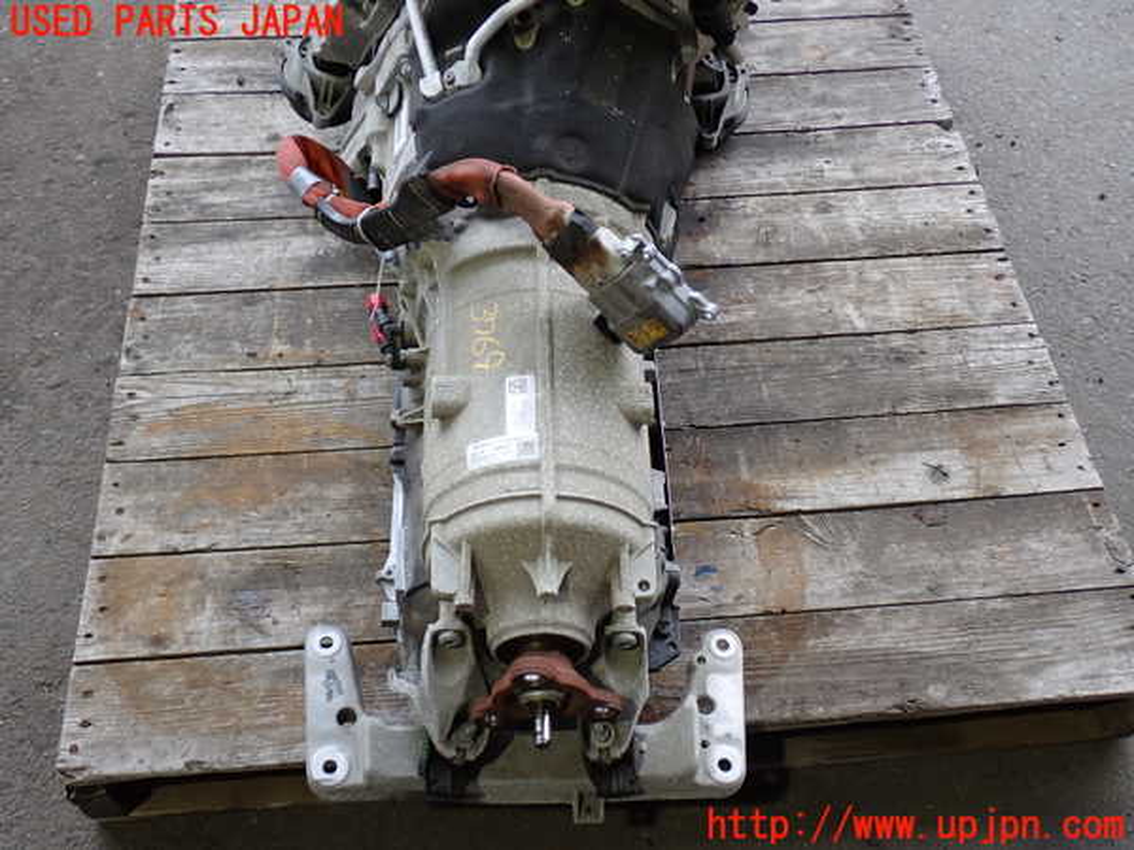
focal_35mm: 36
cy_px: 425
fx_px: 1179
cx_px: 567
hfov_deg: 51.4
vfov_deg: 39.7
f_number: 2.5
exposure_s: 1/50
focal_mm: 6.37
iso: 200
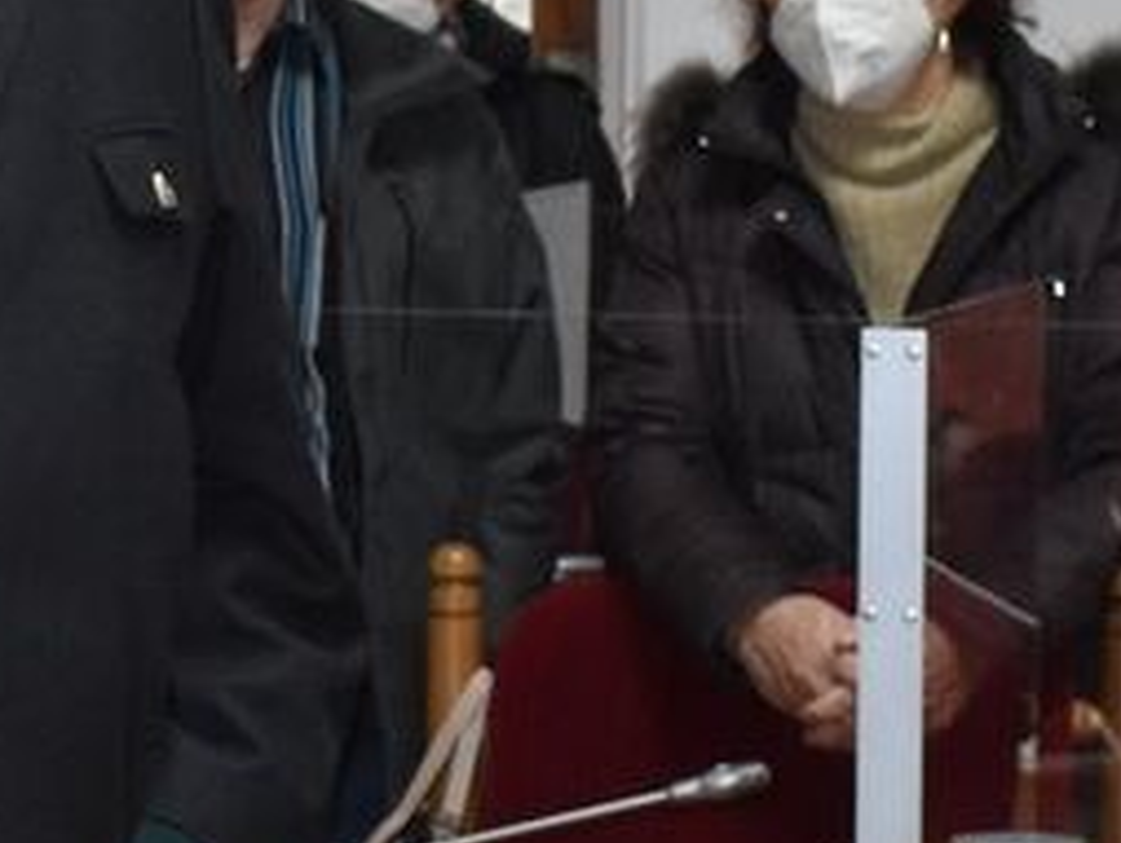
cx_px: 216
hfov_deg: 8.4
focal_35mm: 236
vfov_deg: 6.3
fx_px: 7650
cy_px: 362
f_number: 4.5
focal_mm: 26
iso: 800
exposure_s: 1/80
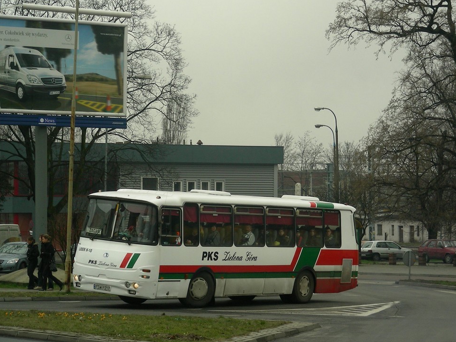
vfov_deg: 12.3
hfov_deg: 16.4
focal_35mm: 120
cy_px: 165
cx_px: 239
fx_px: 1581
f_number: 4
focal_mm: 18.9
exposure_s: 1/234
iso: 50
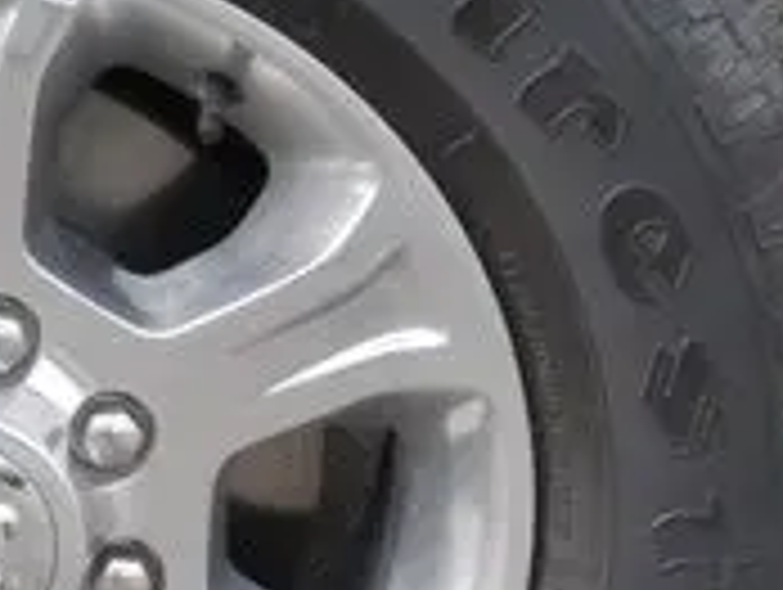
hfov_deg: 13.1
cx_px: -140
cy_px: 399
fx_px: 3330
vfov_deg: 10.1
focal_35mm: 147
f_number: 20
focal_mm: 20
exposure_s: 1/60
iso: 800
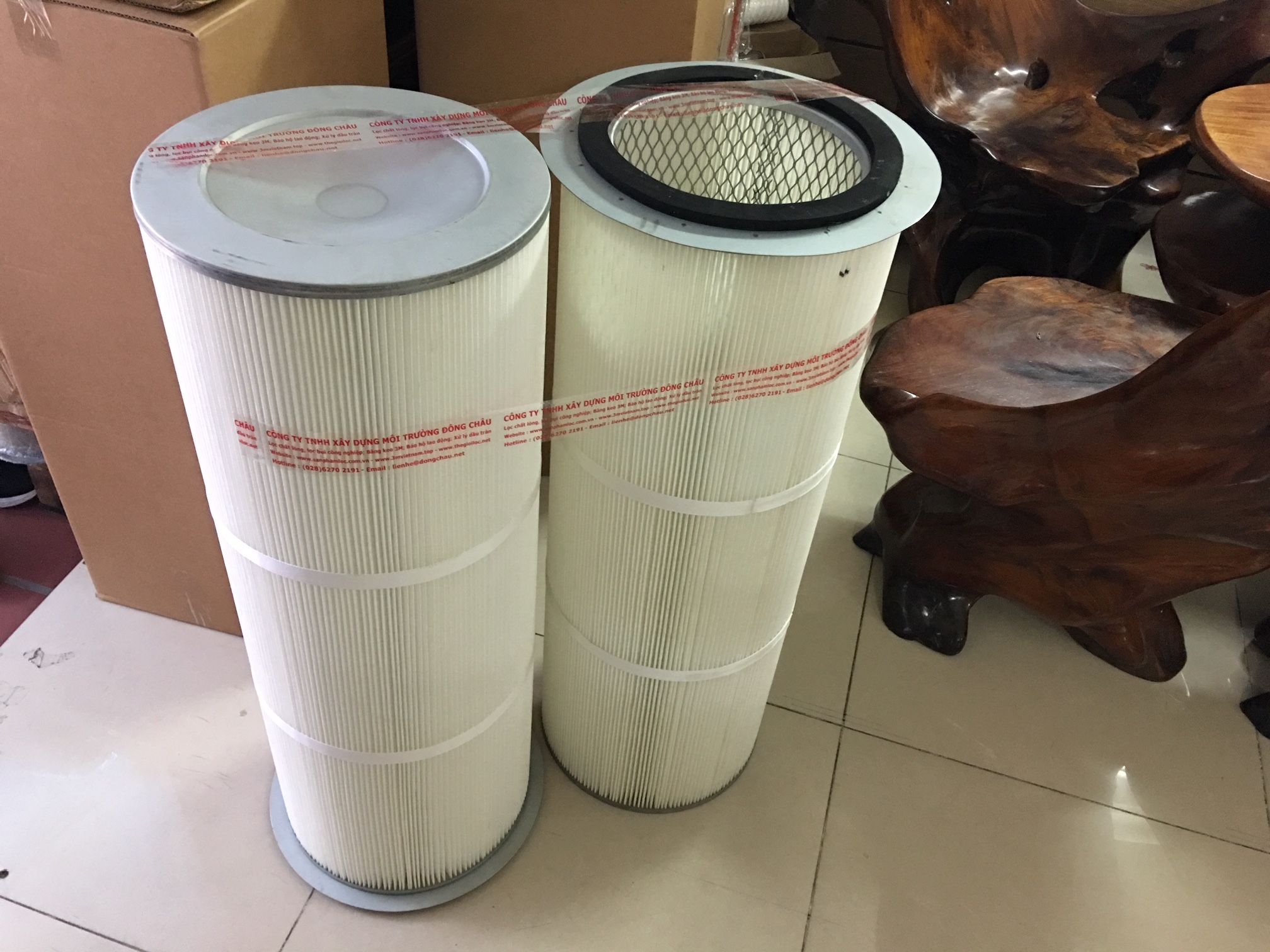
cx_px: 635
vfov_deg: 48.2
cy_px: 476
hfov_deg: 61.7
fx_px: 1064
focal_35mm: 29
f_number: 2.2
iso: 125
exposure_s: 1/8
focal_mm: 4.15
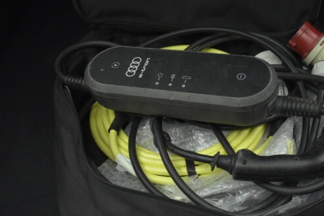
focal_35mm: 47
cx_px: 200
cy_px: 111
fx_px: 423
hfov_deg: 41.6
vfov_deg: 28.7
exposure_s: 1/160
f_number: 3.8
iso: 1600
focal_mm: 20
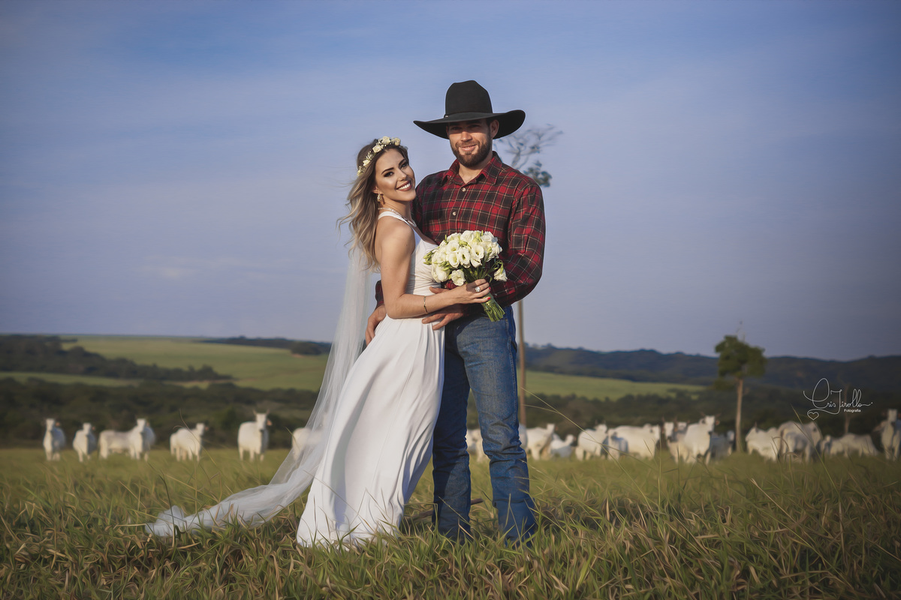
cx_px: 450
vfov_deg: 18.2
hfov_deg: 27.0
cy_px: 300
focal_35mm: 75
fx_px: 1877
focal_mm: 50
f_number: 2.8
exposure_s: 1/1000
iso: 100
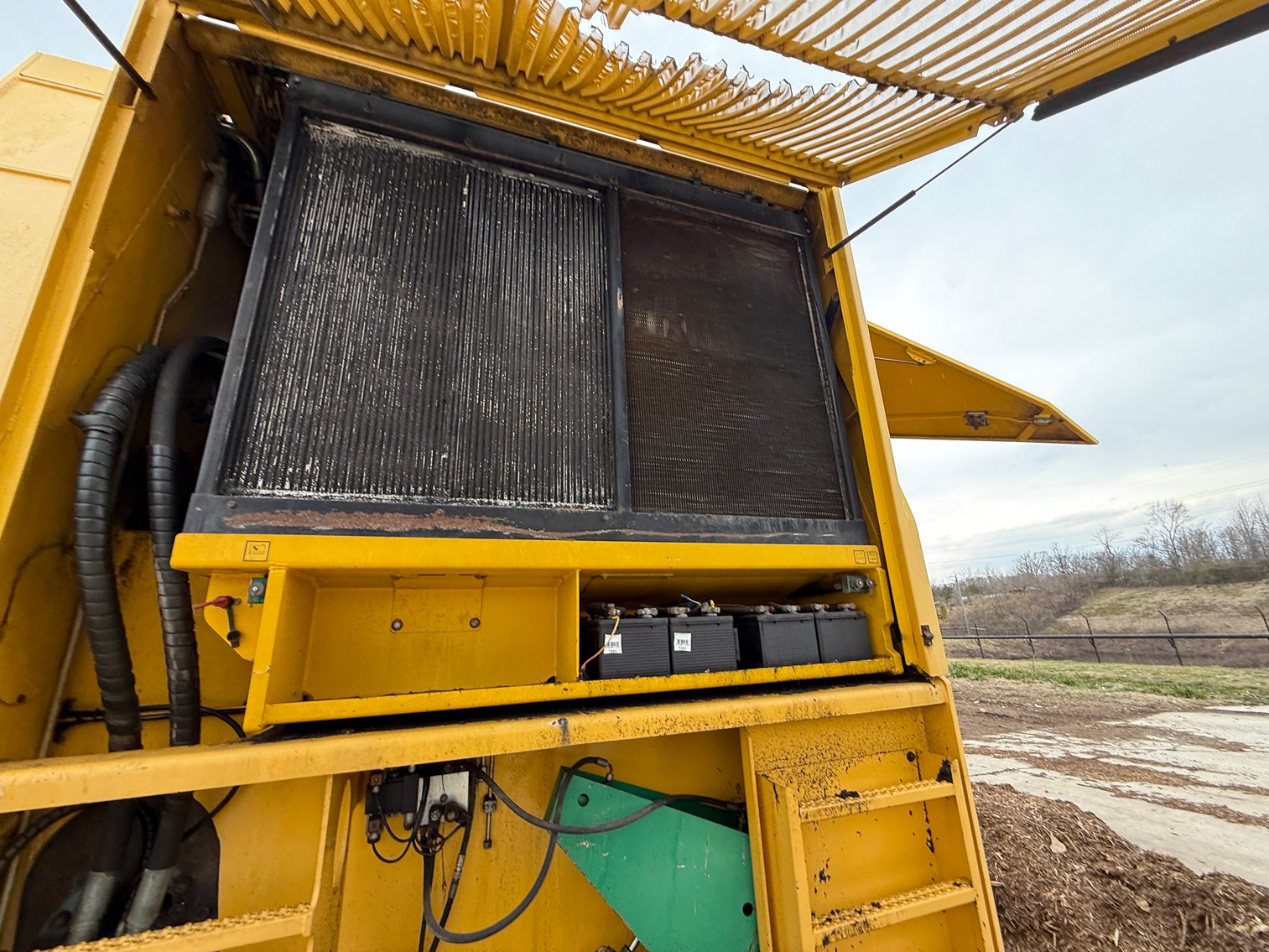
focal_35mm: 14
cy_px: 476
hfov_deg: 102.1
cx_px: 634
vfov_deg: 85.7
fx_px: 513
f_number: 2.2
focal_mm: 2.22
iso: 100
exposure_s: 1/99
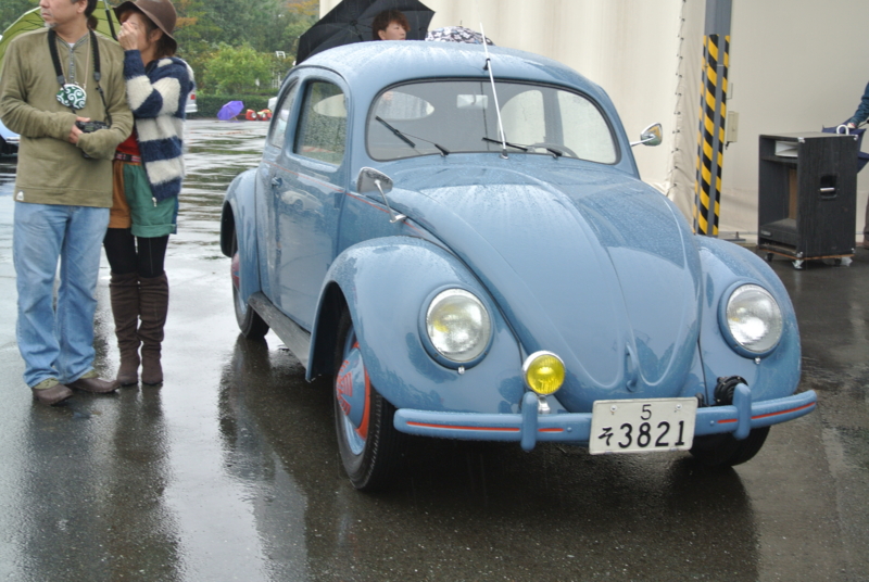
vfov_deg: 26.1
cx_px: 434
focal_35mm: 52
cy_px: 291
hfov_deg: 38.1
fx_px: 1257
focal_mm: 19.6
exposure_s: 1/100
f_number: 4.8
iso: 200
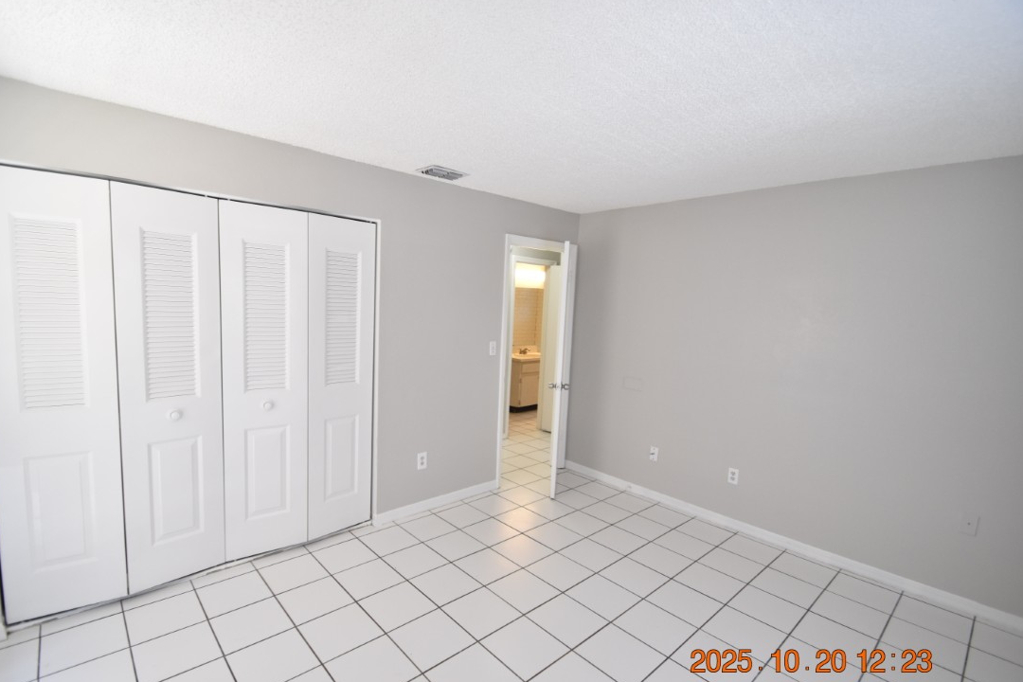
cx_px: 490
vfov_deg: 73.7
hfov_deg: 96.7
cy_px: 352
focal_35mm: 16
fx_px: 455
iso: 800
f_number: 3.5
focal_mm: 10
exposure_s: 1/60
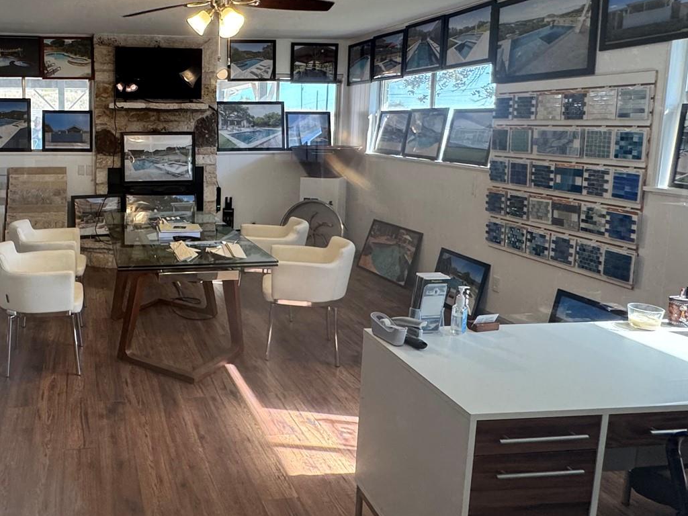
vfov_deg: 49.2
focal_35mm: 28
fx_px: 557
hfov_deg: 59.1
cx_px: 150
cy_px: 190
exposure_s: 1/60
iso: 160
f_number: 2.2
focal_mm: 2.22
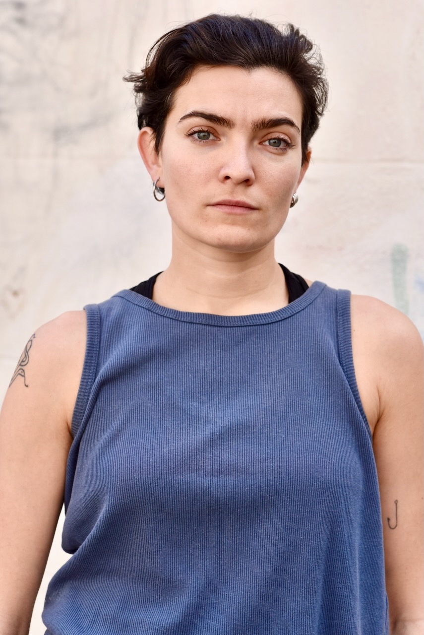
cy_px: 318
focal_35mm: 85
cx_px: 212
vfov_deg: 23.9
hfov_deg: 16.1
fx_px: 1500
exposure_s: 1/640
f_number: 5.6
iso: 400
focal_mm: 85
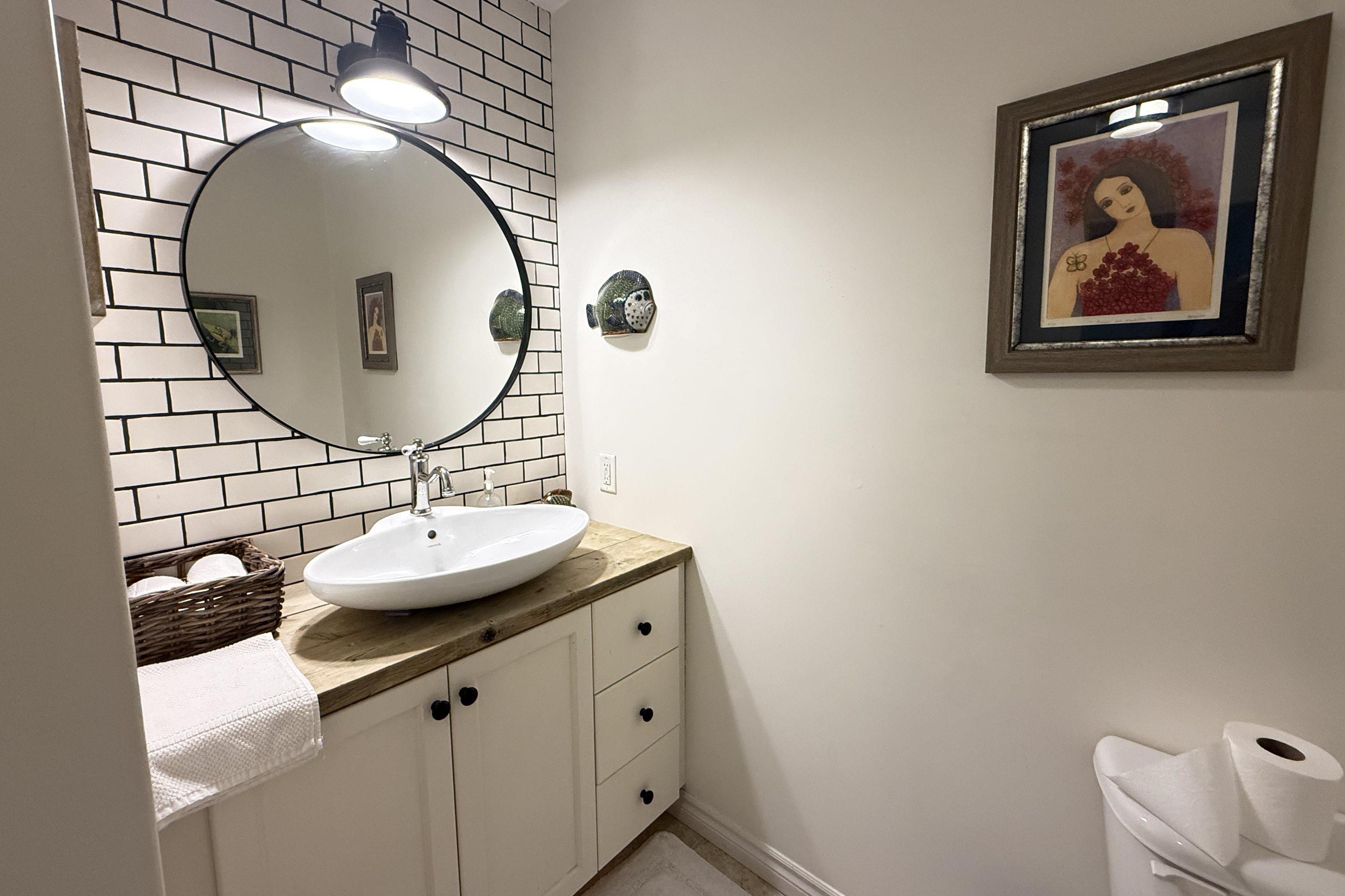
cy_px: 431
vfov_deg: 77.3
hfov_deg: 100.4
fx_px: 560
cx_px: 682
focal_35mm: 15
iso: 500
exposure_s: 1/60
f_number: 2.2
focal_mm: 2.22
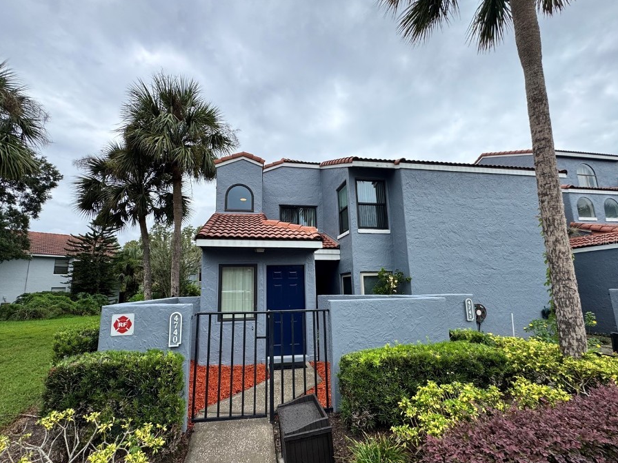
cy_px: 239
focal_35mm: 16
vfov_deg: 78.1
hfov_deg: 94.4
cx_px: 295
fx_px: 286
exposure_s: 1/1094
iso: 40
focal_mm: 2.22
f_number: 2.2
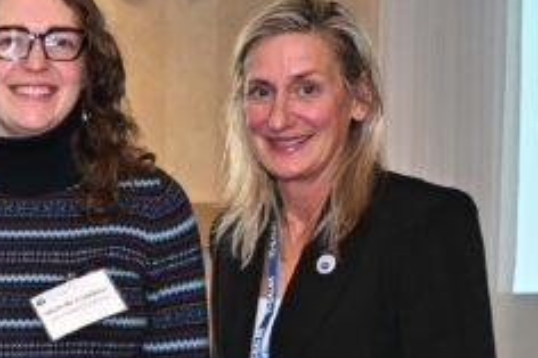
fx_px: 2330
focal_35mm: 156
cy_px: 431
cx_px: -465
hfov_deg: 12.0
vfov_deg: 8.7
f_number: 5
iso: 800
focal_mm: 24
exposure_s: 1/60
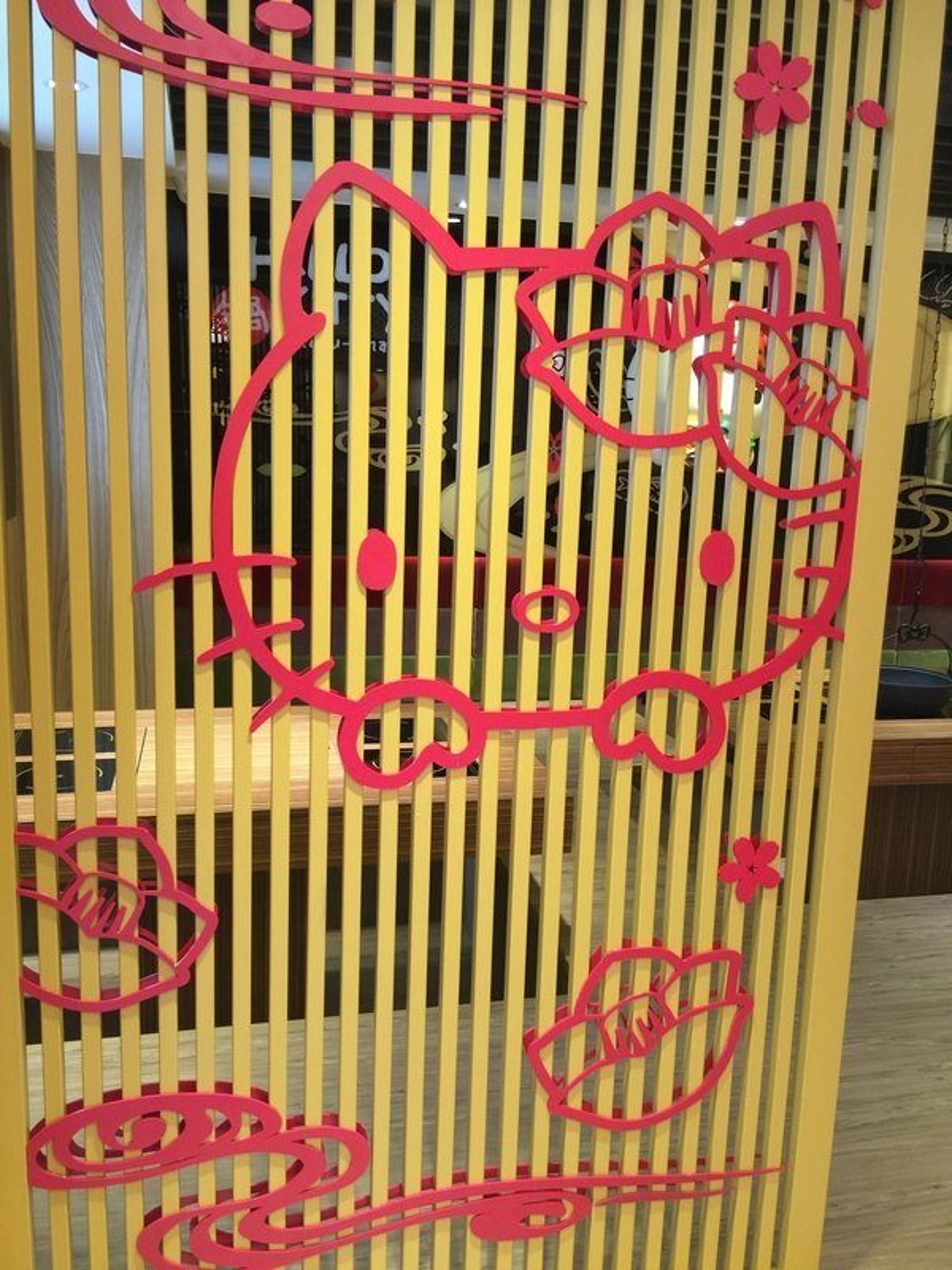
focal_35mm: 29
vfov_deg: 61.7
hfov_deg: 48.2
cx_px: 476
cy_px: 635
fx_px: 1063
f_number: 2.2
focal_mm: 4.15
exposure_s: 1/15
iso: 50
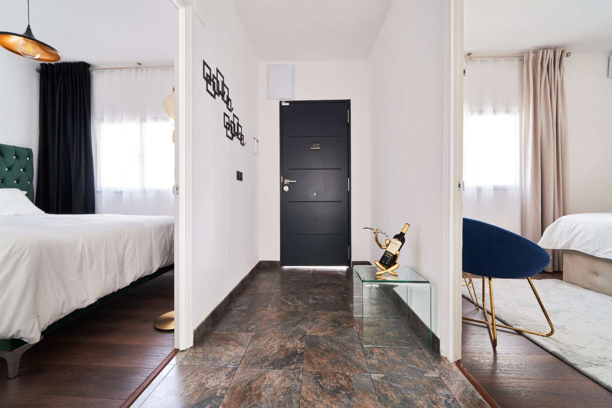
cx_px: 306
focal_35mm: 14
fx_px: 238
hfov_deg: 104.3
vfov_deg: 81.2
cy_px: 204
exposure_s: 1/3
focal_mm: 14
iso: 100
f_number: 8
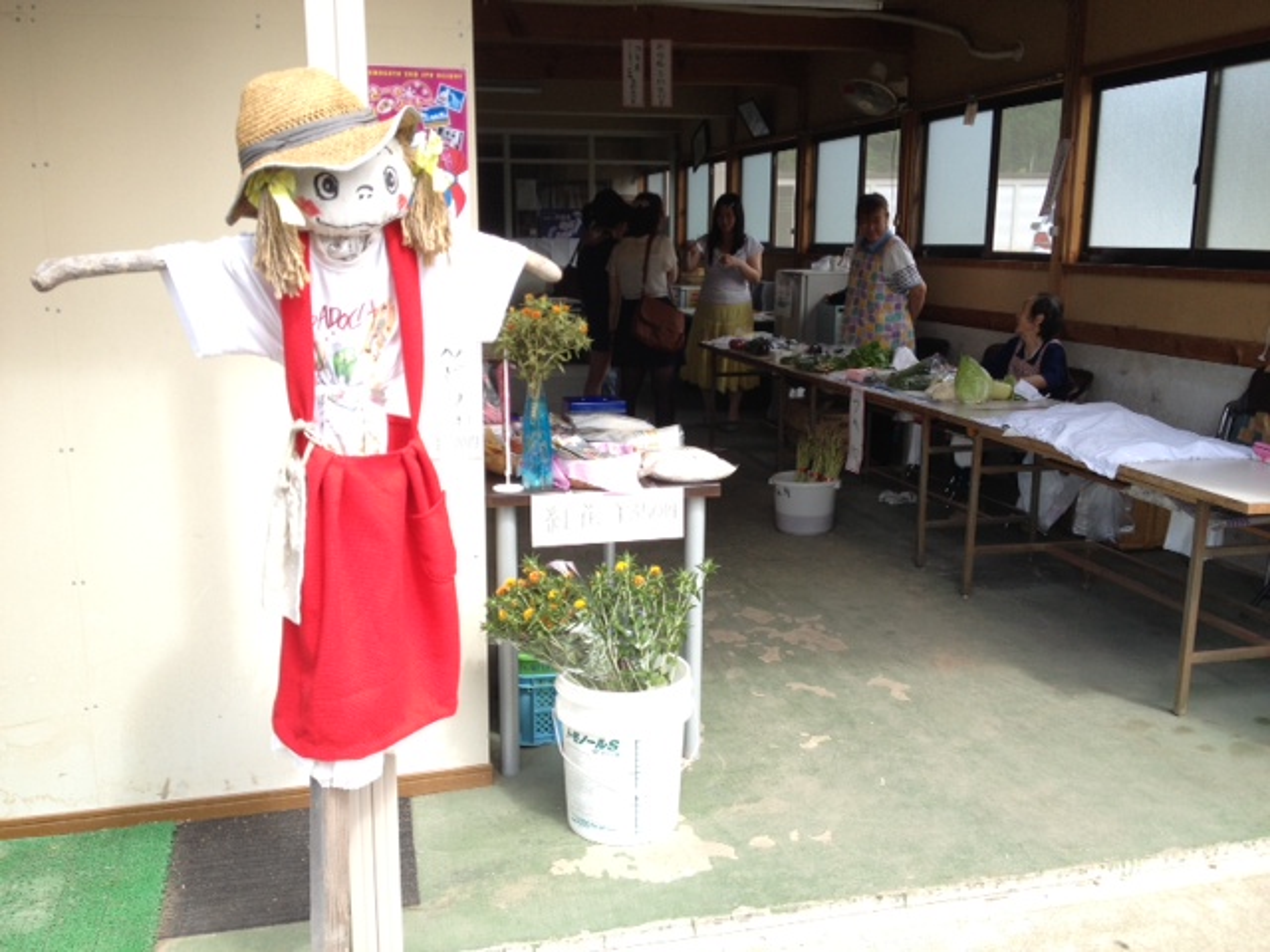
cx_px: 635
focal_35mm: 35
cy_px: 476
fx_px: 1284
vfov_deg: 40.7
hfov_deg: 52.6
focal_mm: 4.28
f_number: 2.4
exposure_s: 1/341
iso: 50
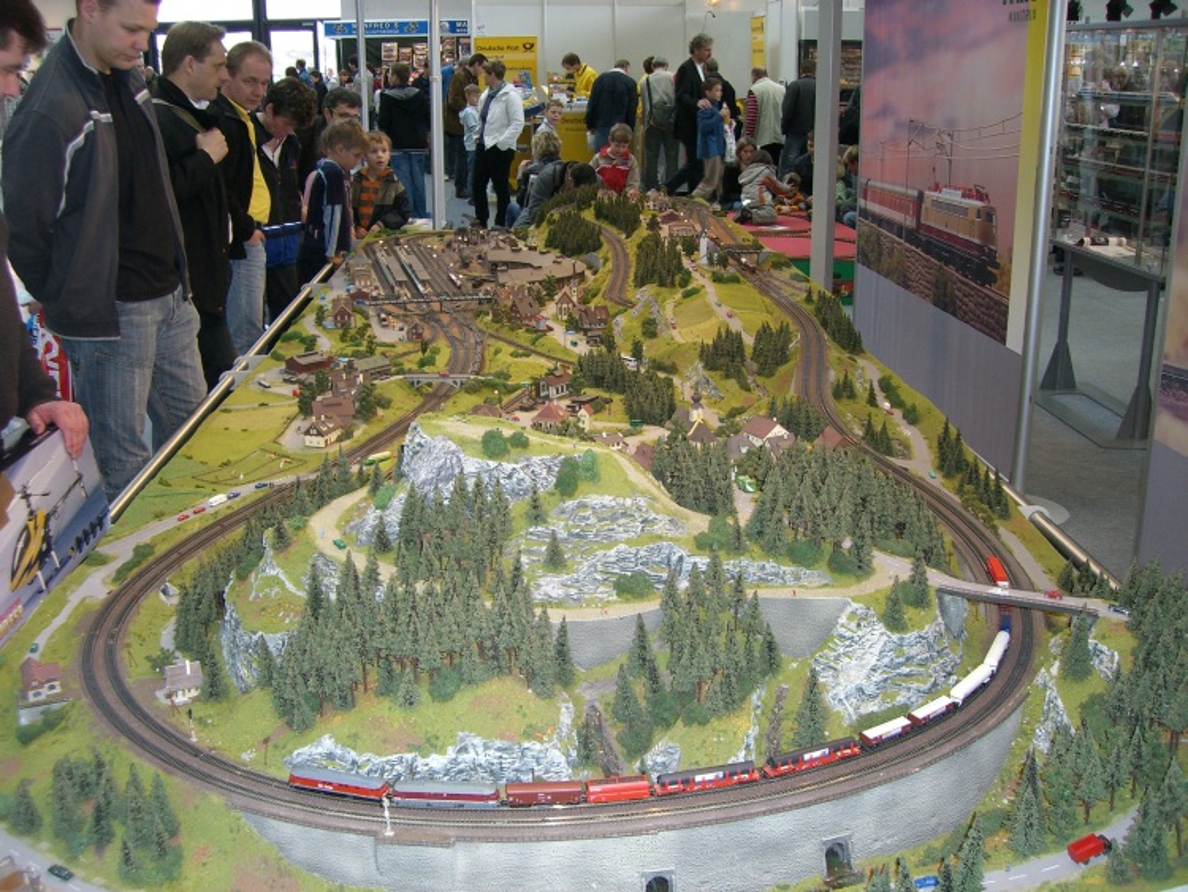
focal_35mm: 38
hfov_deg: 49.0
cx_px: 594
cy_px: 446
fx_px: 1305
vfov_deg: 37.7
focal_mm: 6.2
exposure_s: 1/60
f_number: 2.7
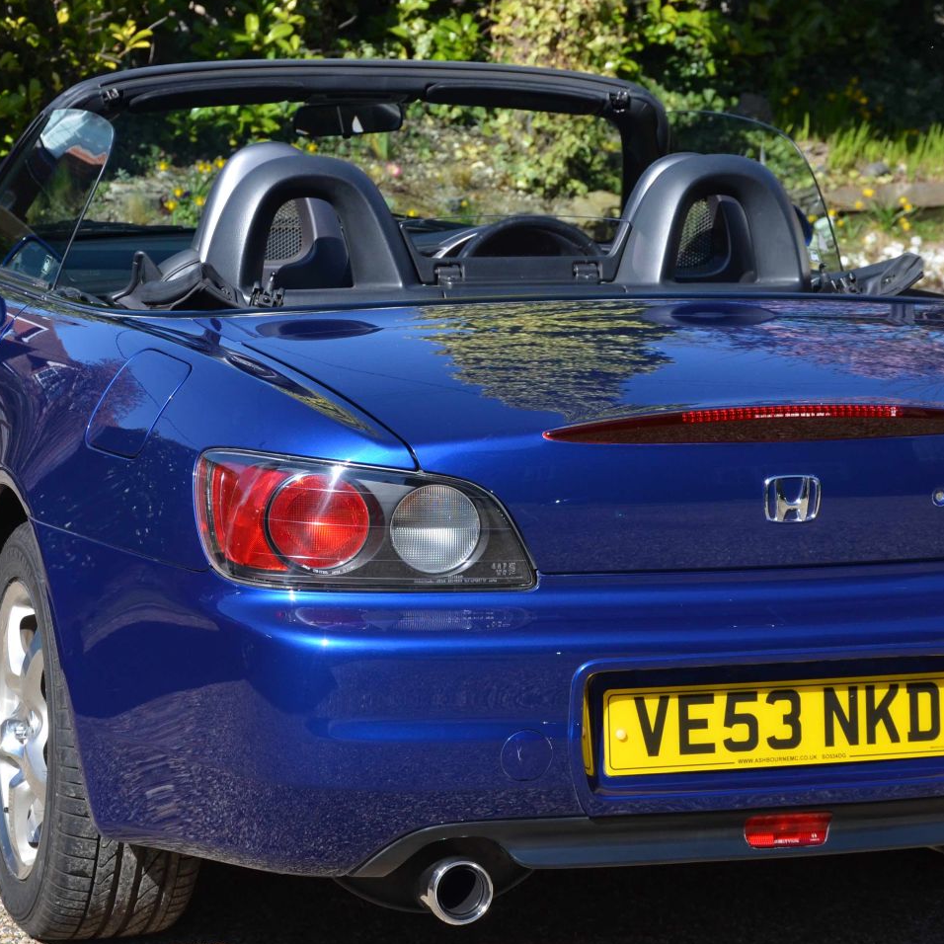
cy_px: 478
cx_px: 481
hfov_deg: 16.2
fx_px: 3326
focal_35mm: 108
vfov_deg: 16.2
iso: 400
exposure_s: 1/1250
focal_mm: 45
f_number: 5.6
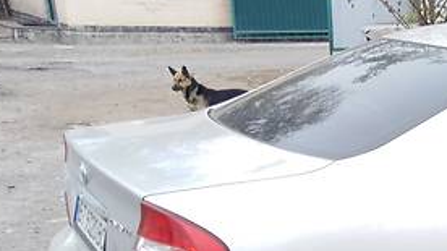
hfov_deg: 23.8
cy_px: 343
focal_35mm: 79
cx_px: 572
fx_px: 936
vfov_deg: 14.5
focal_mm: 3.5
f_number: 2.2
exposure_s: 1/136
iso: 100
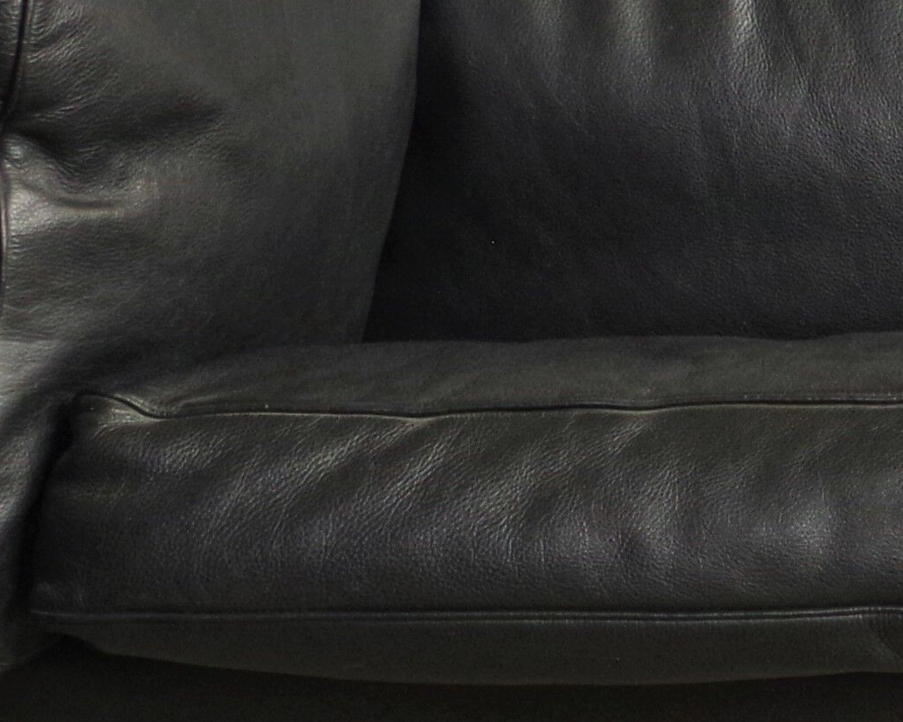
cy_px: -189
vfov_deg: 7.8
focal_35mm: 196
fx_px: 5238
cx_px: 1715
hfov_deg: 9.3
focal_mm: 24.38
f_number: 4.5
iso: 800
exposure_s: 1/50
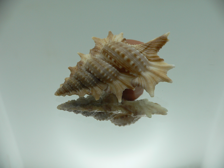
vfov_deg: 40.7
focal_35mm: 35
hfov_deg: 52.6
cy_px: 84
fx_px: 226
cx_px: 112
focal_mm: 4.6
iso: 80
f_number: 2.8
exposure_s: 1/80
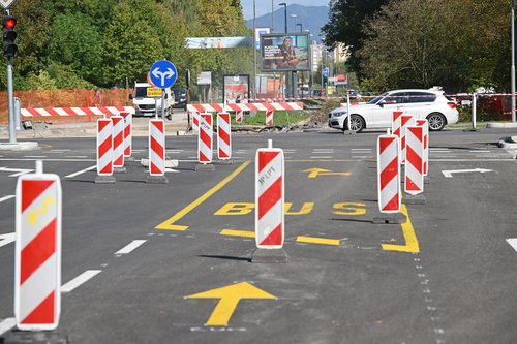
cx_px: 258
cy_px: 172
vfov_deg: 6.9
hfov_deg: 10.3
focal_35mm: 200
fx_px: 2871
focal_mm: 200
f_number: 7.1
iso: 1000
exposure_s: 1/4000
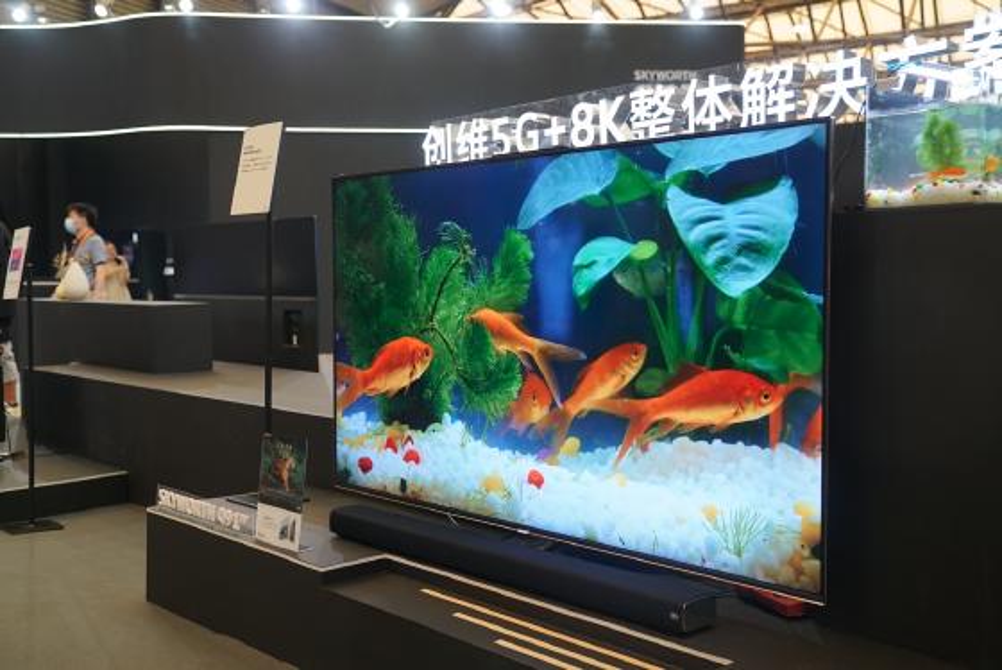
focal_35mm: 37
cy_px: 335
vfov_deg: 36.0
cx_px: 501
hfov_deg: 51.9
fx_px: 1030
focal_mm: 37
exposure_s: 1/100
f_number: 3.5
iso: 500
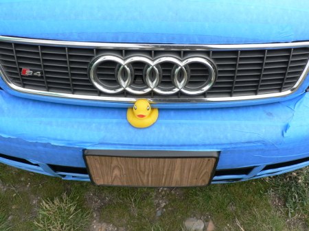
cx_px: 154
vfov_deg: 39.6
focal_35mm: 36
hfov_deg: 51.4
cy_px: 116
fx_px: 321
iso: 80
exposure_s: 1/80
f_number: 3.6
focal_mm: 6
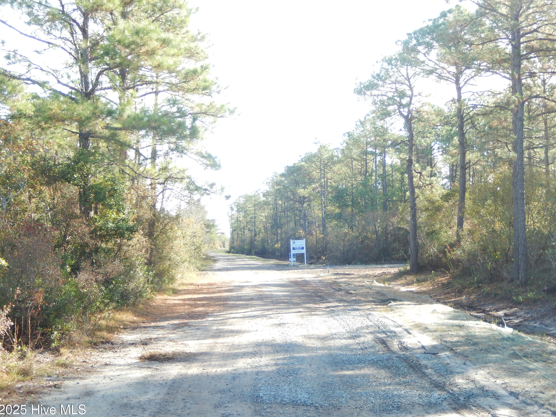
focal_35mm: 50
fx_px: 803
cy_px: 199
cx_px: 296
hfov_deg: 38.2
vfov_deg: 29.1
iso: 125
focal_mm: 8.1
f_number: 4.3
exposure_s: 1/100
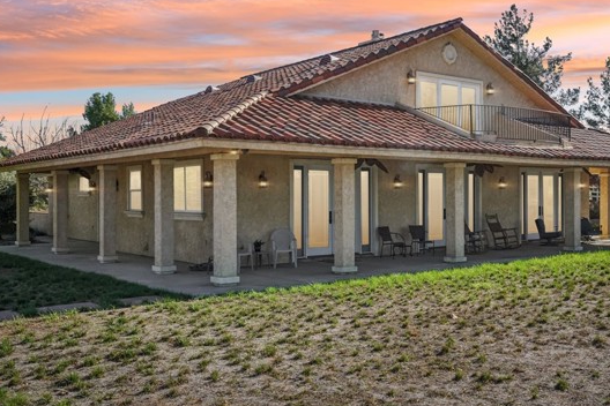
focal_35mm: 40
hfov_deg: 48.3
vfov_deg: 33.4
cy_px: 201
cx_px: 354
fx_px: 678
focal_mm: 33
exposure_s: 1/1000
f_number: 16
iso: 3200
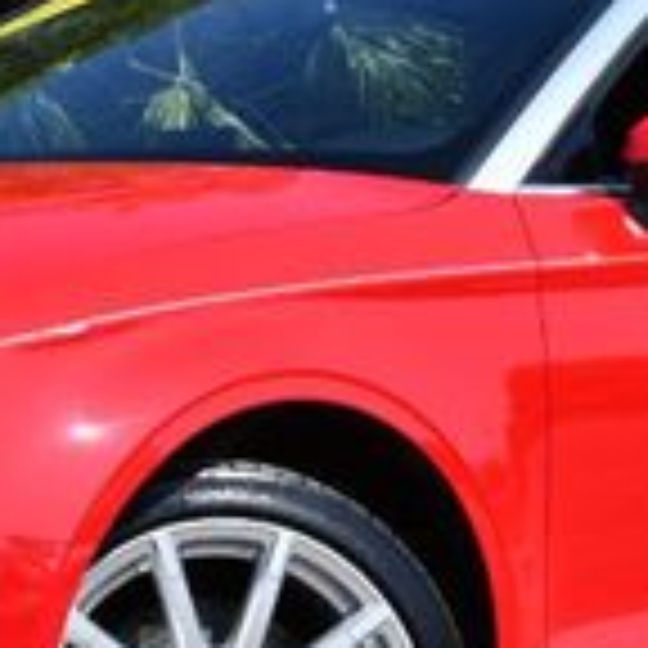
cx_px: 284
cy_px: 162
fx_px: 4553
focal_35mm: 215
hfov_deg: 8.1
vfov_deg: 8.1
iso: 100
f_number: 8
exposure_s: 1/320
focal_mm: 38
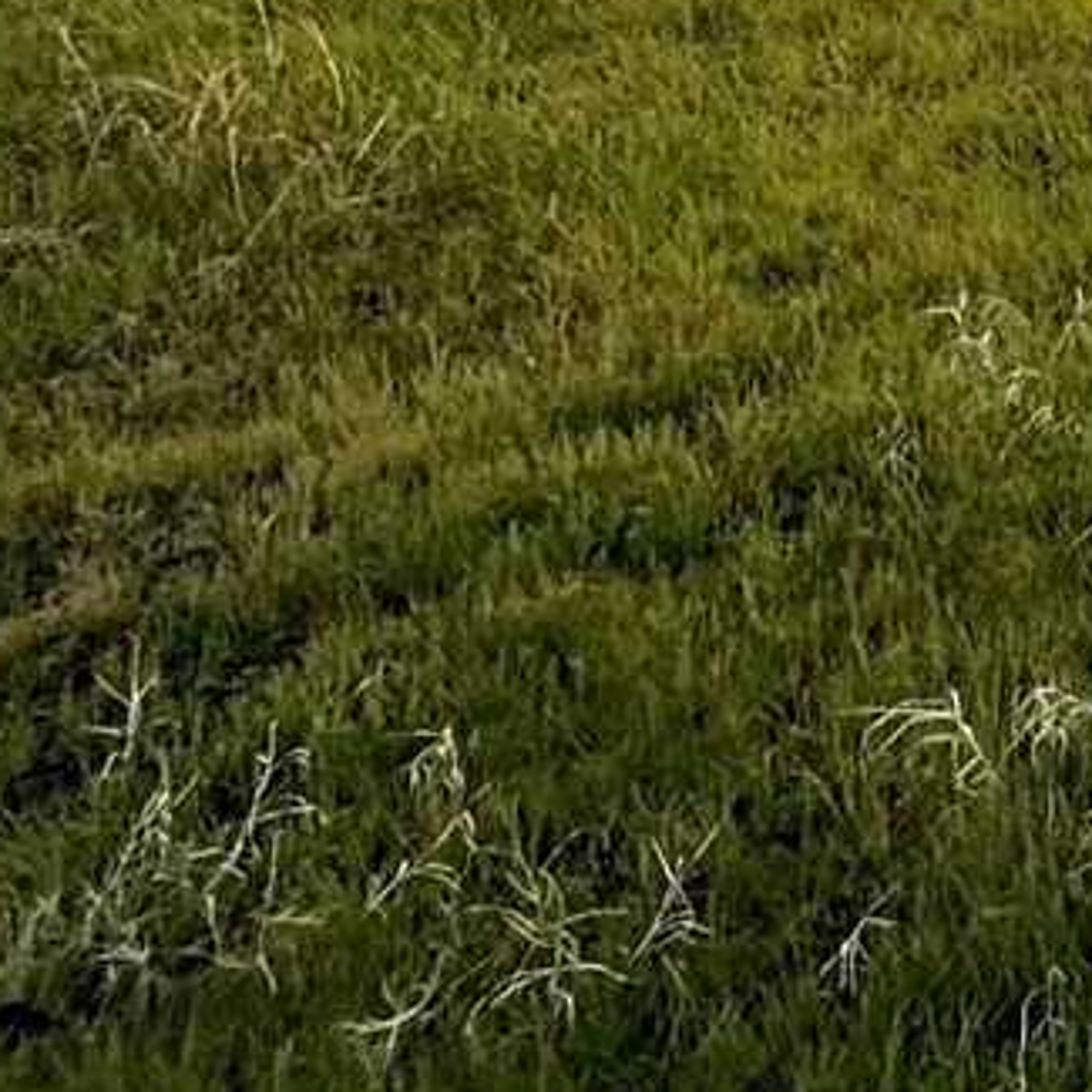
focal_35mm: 78
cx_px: 2537
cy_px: -1287
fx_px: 2784
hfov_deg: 14.9
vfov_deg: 15.7
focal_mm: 2.22
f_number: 2.2
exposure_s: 1/1531
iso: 50
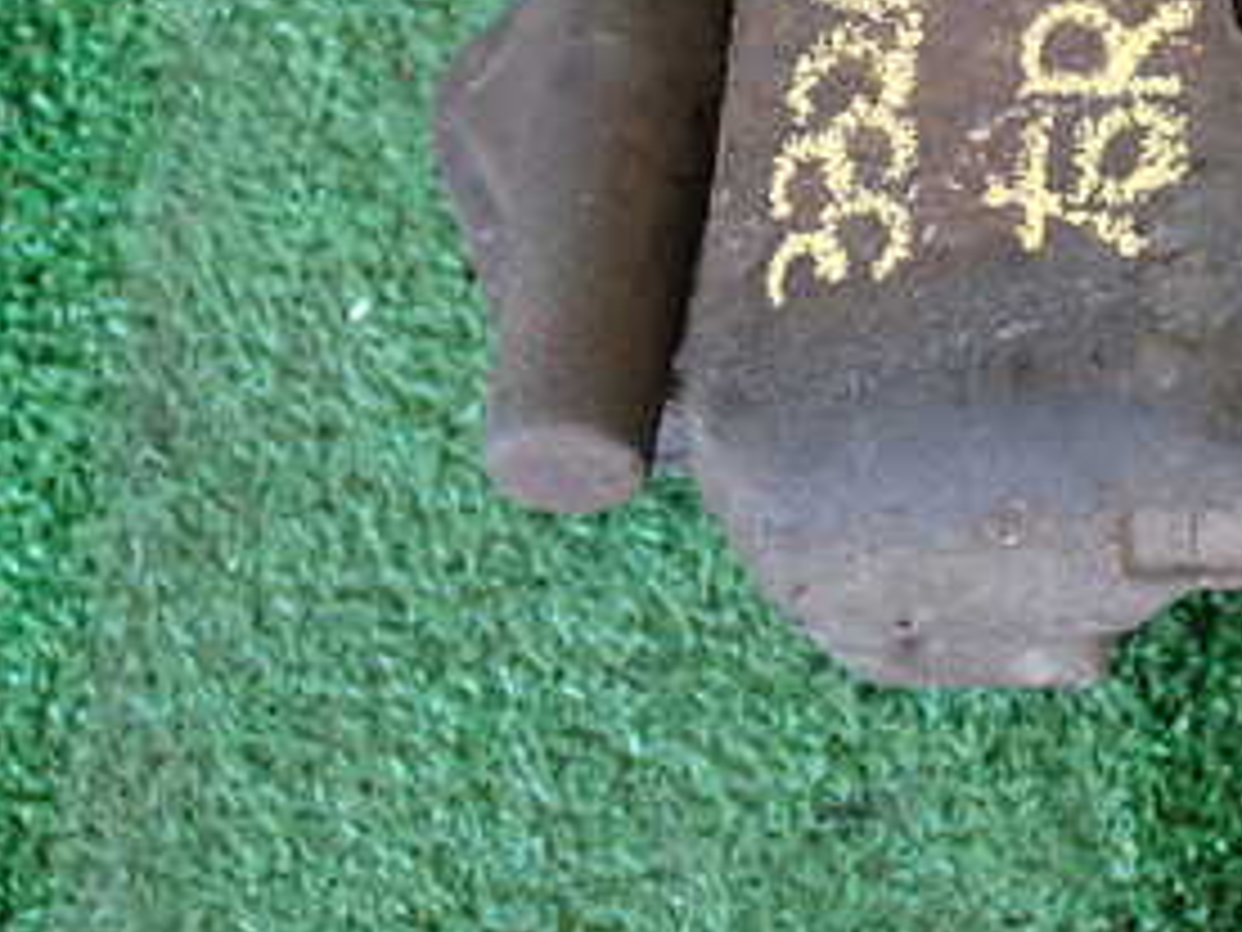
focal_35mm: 89
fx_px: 3193
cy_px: 194
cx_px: 1188
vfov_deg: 16.5
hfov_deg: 21.4
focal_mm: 7.31
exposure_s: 1/40
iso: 320
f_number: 2.8
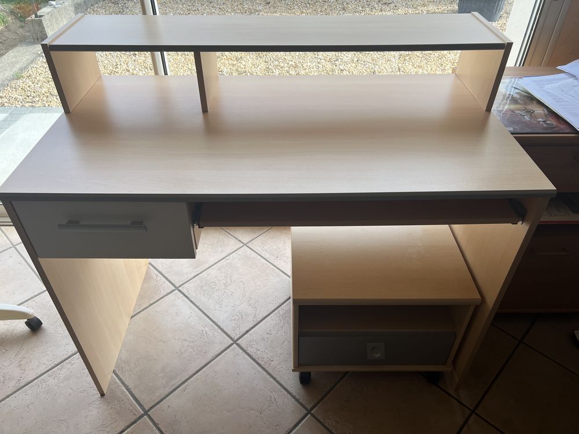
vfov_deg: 53.1
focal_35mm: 26
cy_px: 217
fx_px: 435
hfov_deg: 67.3
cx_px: 290
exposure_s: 1/506
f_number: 1.5
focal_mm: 5.7
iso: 50
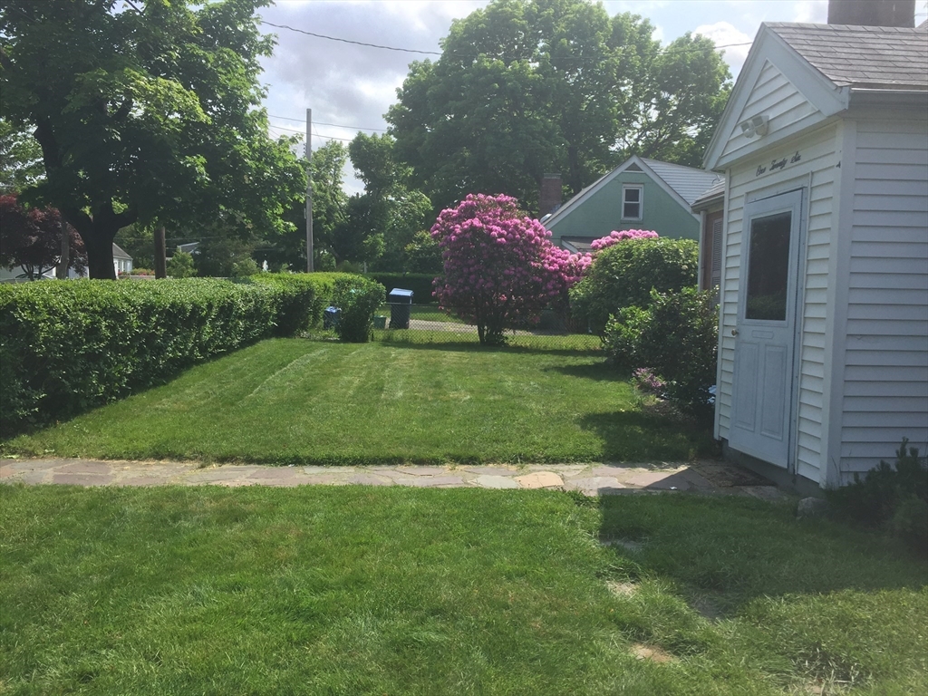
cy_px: 348
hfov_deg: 61.7
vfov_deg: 48.2
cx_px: 464
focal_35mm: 29
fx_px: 777
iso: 32
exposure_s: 1/1319
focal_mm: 4.15
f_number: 2.2
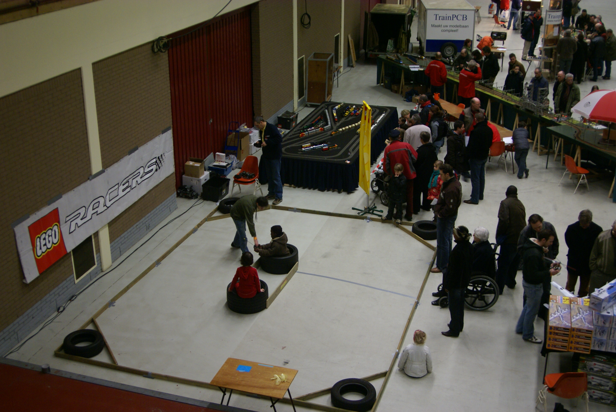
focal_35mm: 42
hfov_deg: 46.4
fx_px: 719
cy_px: 206
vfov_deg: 32.0
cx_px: 308
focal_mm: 28
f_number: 4
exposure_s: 1/20
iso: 400
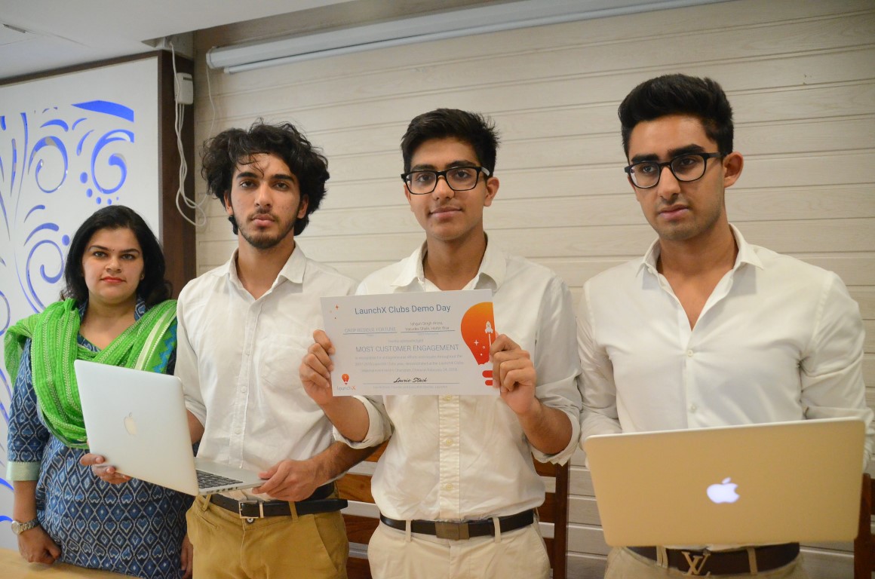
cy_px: 290
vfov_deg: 43.4
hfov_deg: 62.0
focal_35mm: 30
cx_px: 438
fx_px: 728
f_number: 3.5
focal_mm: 20
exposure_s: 1/400
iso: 4000
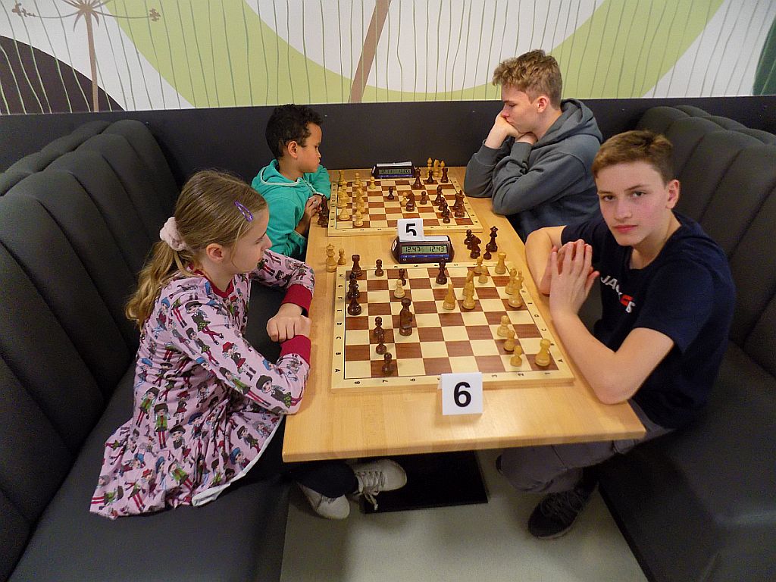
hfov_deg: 73.9
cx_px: 388
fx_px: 516
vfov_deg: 58.9
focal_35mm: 23
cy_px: 291
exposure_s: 1/30
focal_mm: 4
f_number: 3.1
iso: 280
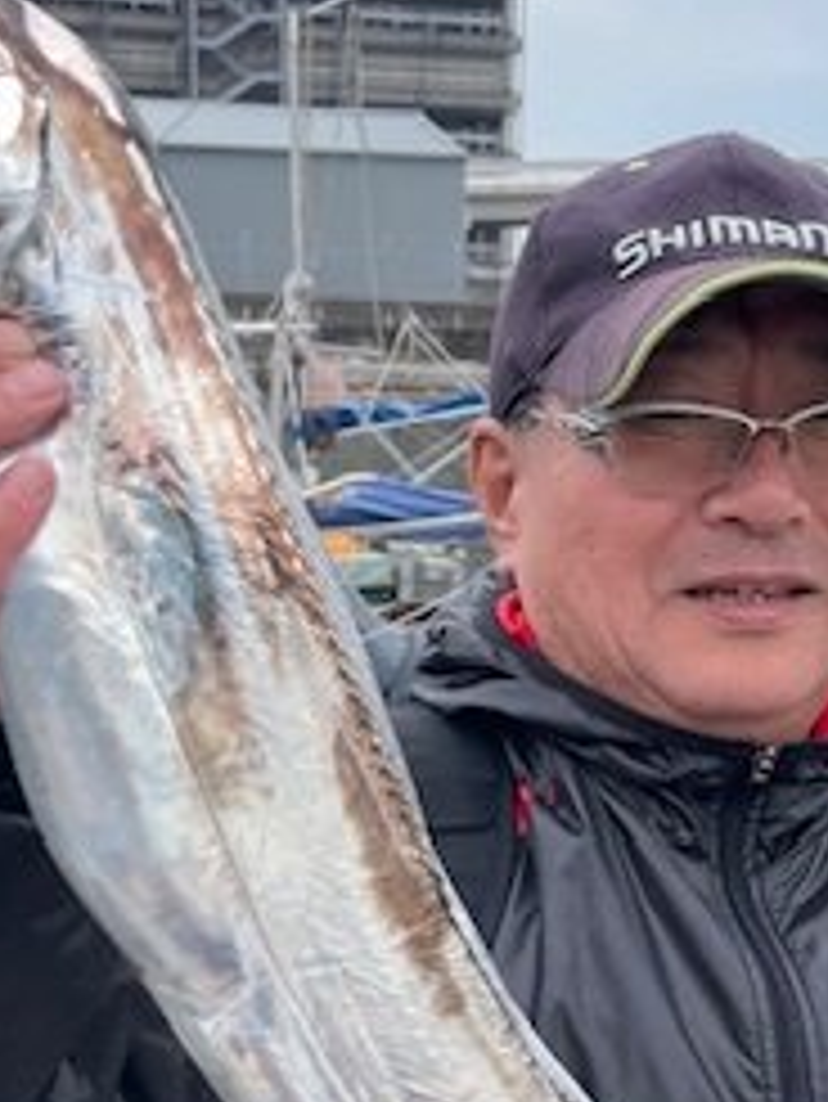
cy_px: 1021
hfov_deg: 21.6
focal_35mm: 68
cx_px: 486
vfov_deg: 27.4
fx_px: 2167
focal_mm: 4.2
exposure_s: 1/489
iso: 32
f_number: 1.6
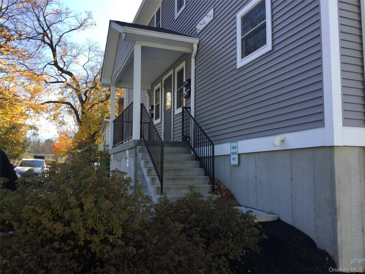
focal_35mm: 31
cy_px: 137
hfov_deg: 58.4
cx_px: 182
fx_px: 327
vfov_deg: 45.4
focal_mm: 3.3
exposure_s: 1/488
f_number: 2.4
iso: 25
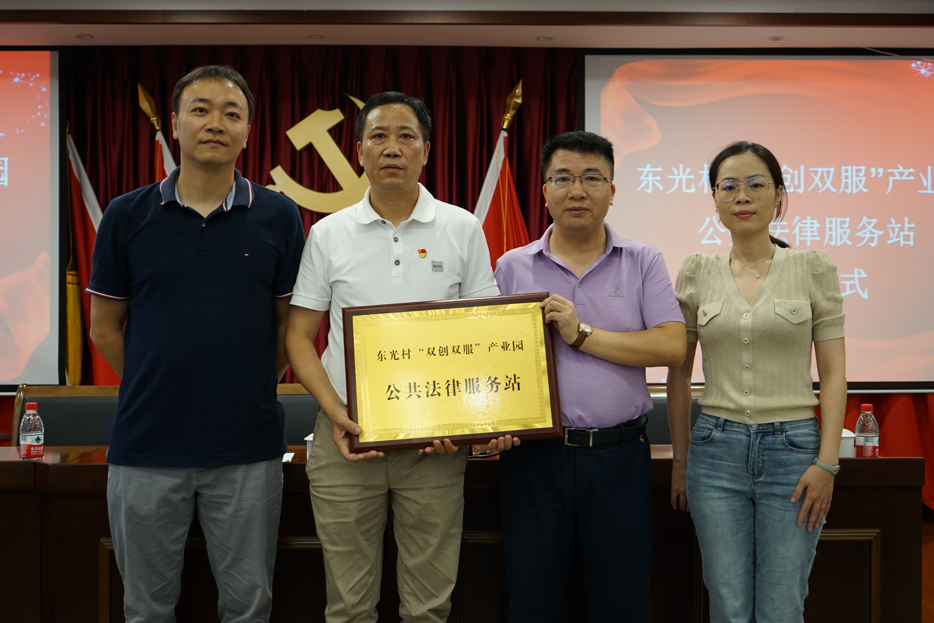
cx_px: 467
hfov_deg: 49.6
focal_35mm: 39
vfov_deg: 34.2
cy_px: 312
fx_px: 1012
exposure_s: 1/40
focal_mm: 39
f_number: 4
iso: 500
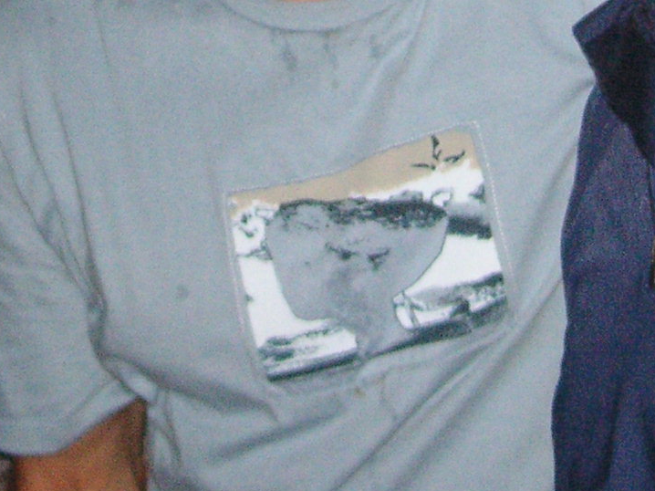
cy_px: -197
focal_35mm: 132
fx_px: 2497
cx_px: 266
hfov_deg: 14.9
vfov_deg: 10.9
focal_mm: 6.1
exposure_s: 1/45
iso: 160
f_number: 2.8
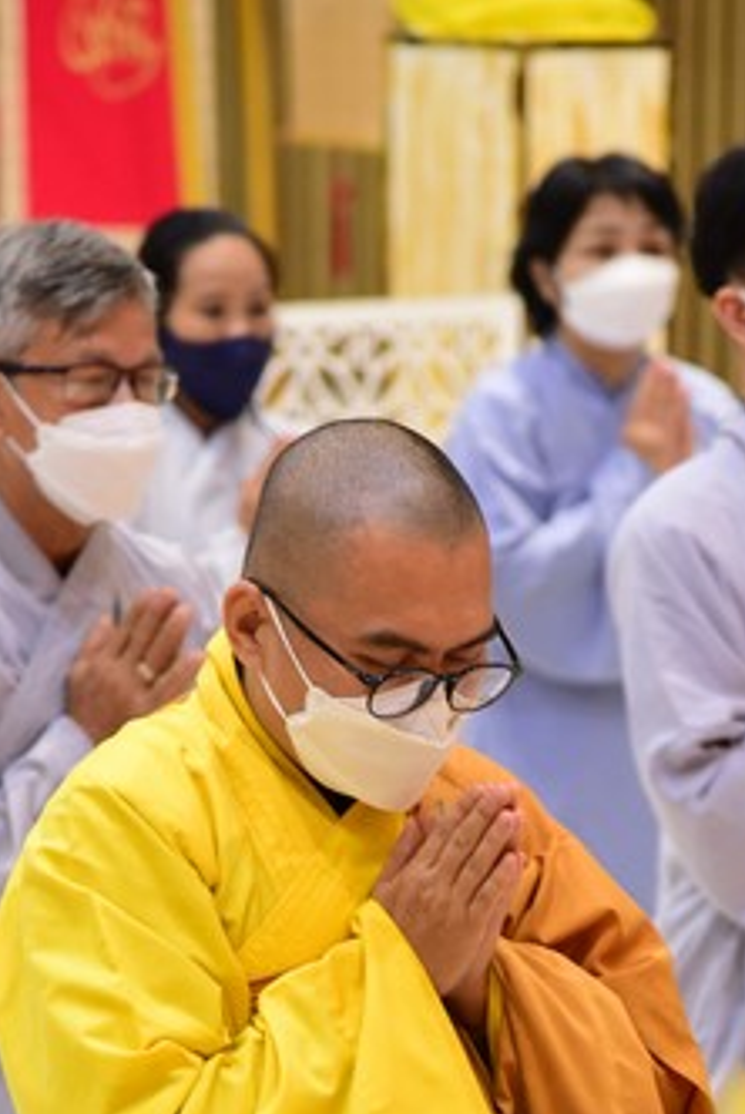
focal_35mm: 235
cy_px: 980
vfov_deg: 8.7
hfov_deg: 5.9
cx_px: 399
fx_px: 7279
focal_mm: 120
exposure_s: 1/125
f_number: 4.5
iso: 3200
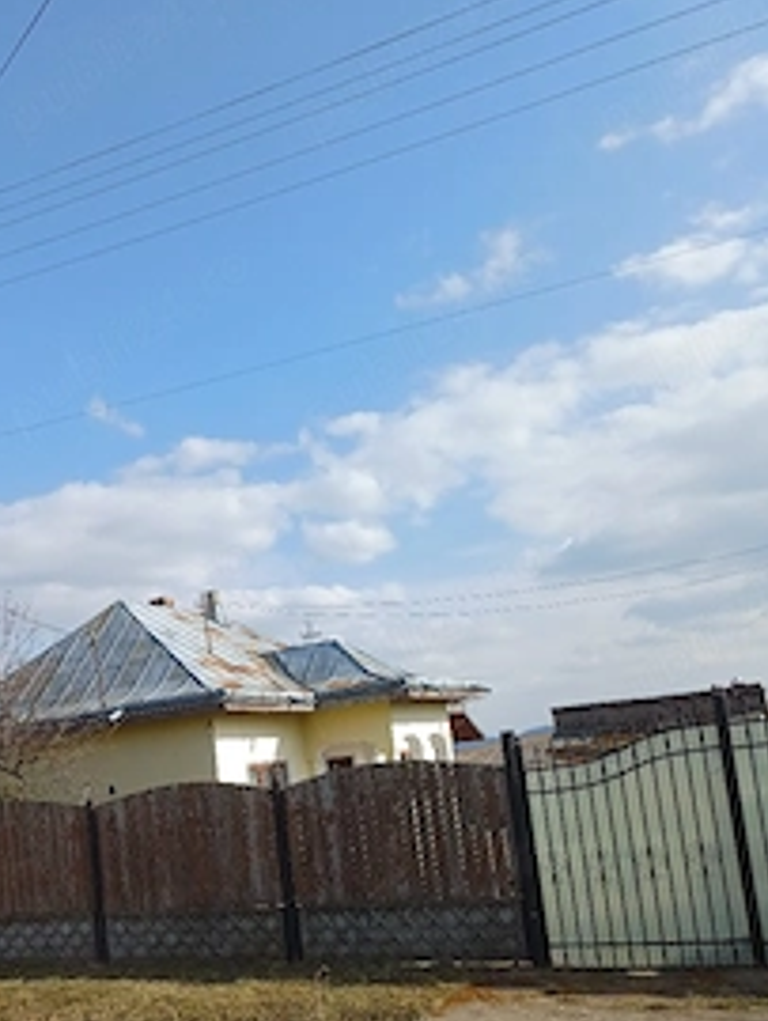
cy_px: 681
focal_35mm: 37
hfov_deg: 37.9
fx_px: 1093
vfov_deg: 49.2
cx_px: 204
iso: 50
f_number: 1.8
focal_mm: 4.65
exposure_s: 1/1429
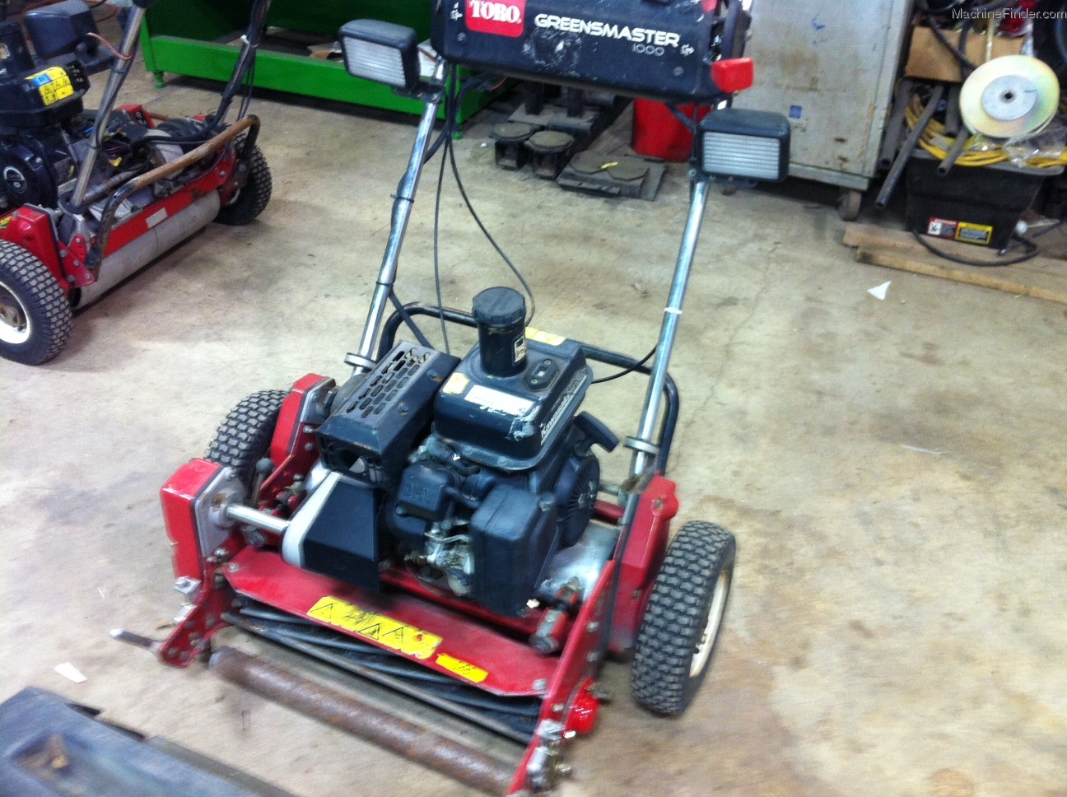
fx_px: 1077
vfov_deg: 40.6
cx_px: 534
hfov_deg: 52.7
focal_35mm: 35
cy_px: 398
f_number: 2.8
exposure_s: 1/15
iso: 125
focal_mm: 3.85
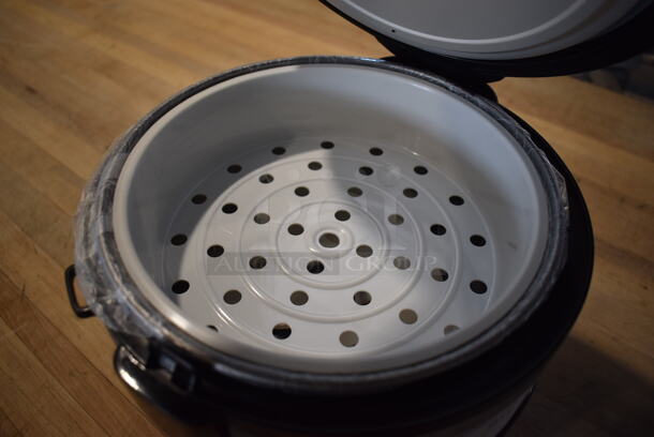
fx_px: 491
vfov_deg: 48.0
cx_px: 327
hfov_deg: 67.3
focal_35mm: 27
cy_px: 218
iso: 720
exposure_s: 1/250
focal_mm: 18
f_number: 3.5
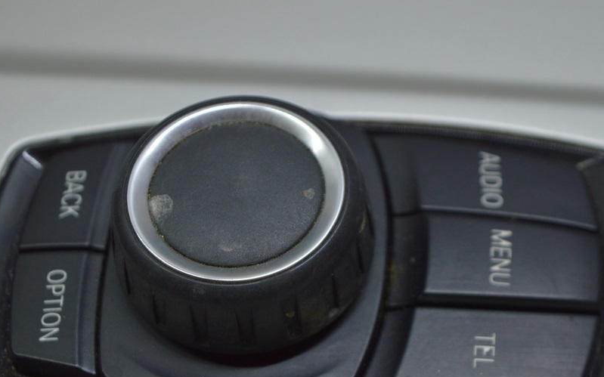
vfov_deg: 12.1
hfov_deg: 19.3
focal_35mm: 108
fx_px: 1772
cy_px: 239
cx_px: 271
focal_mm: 55
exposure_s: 1/50
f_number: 5.6
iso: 400
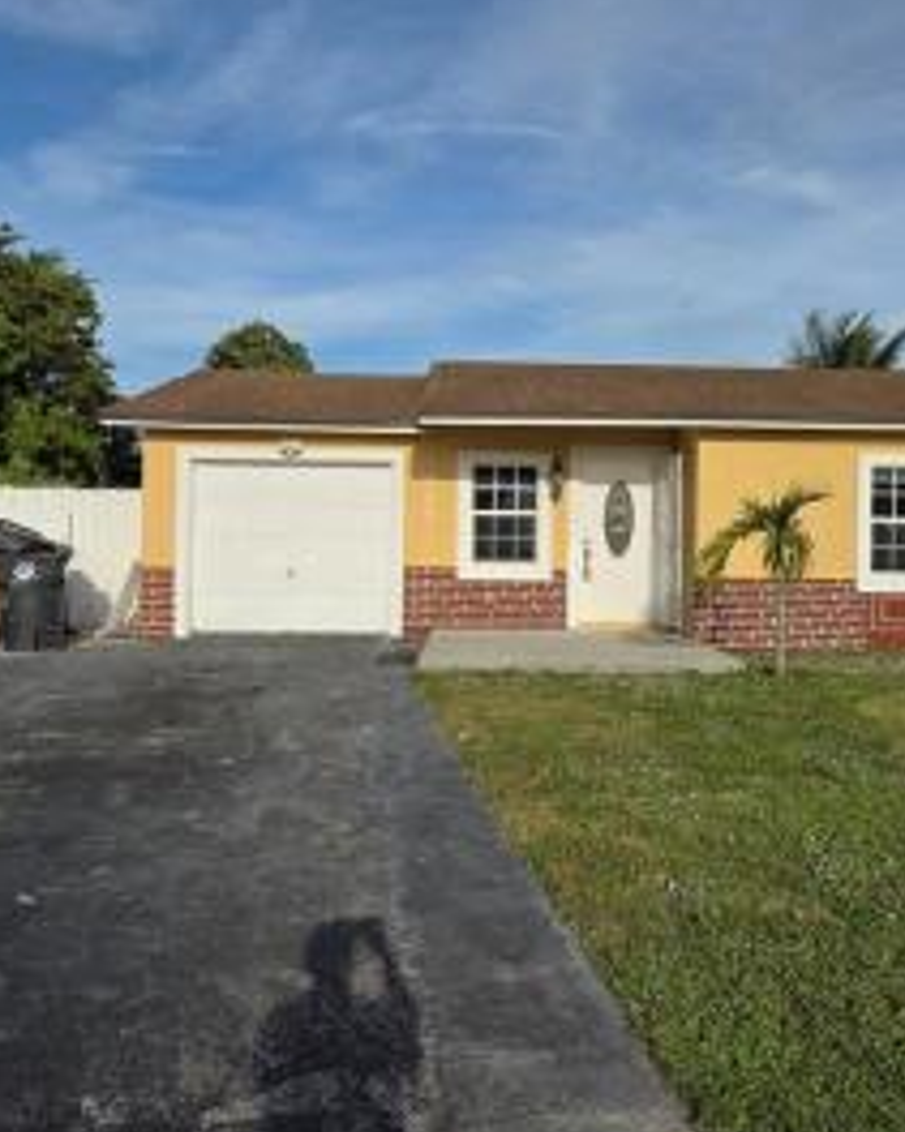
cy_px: 540
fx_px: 1139
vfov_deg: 52.8
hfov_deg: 43.0
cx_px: 562
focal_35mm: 34
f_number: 1.8
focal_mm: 5.4
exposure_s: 1/7075
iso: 80
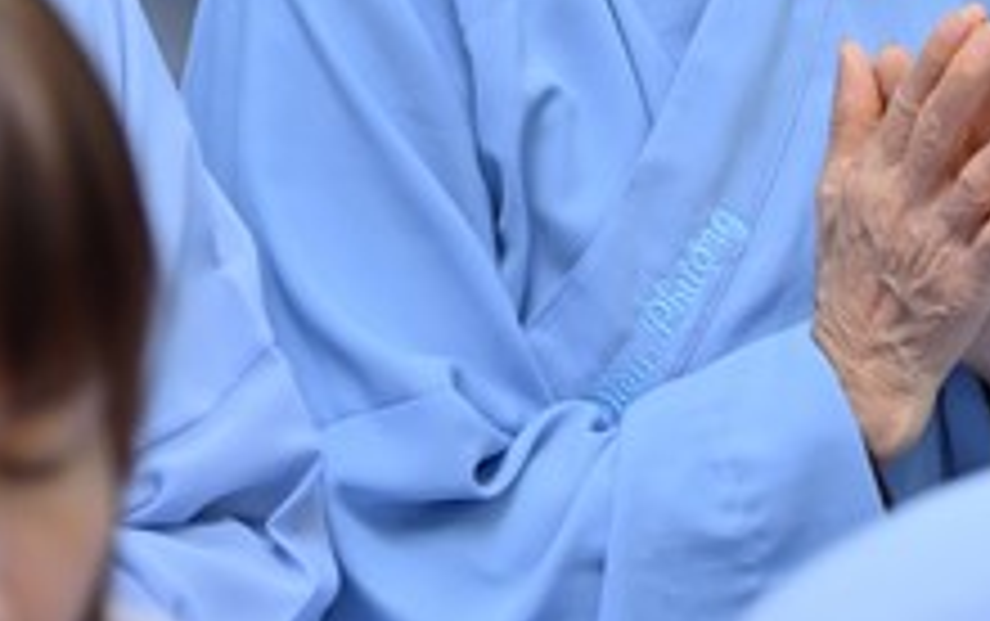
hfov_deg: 5.8
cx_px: 873
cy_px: -196
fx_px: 9750
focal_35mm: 361
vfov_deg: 3.6
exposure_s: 1/60
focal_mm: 120
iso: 1000
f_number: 4
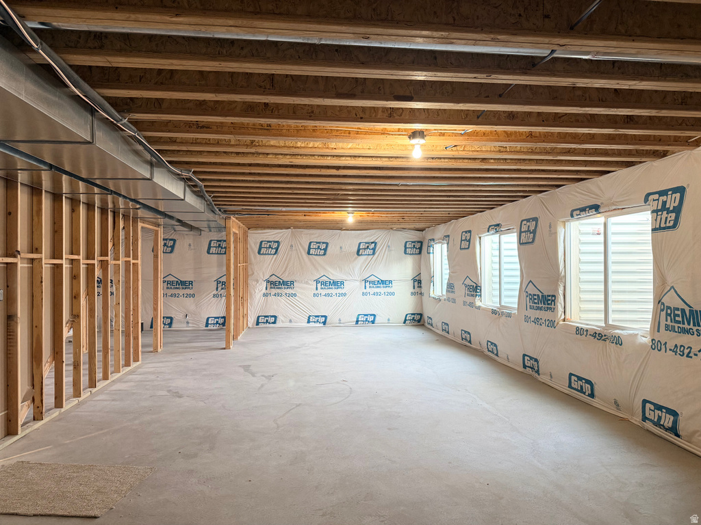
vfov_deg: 56.8
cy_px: 262
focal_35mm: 24
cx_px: 350
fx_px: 486
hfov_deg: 71.6
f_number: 1.78
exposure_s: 1/120
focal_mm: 6.76
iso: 320
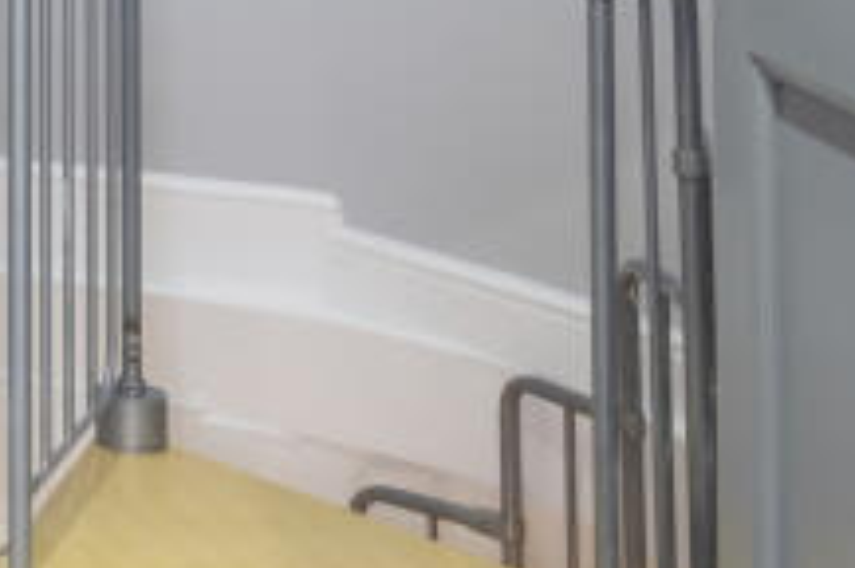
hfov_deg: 15.8
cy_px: -400
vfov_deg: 12.2
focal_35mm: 104
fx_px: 2466
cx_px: -823
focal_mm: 14.5
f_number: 11
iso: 160
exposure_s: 1
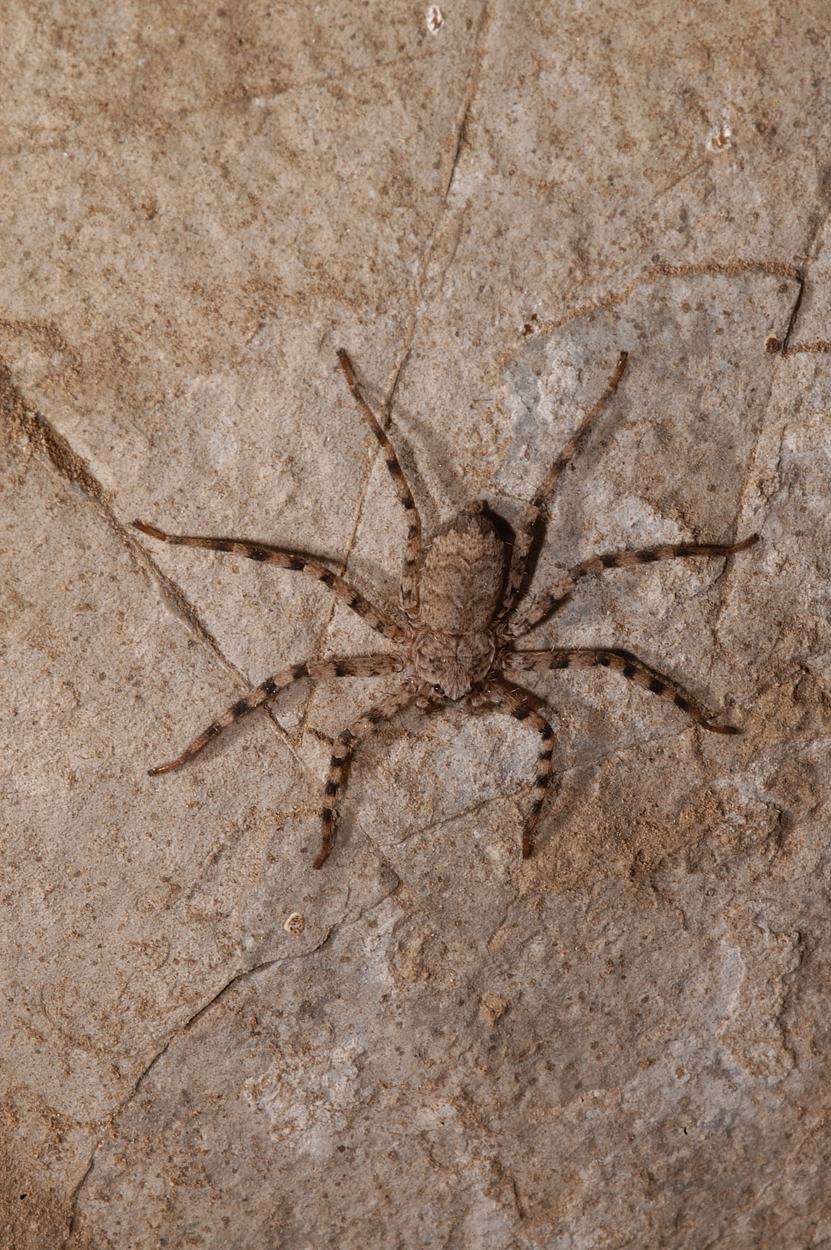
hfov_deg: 8.7
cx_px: 416
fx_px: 5463
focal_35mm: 158
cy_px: 625
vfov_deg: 13.1
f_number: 40
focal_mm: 105
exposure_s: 1/180
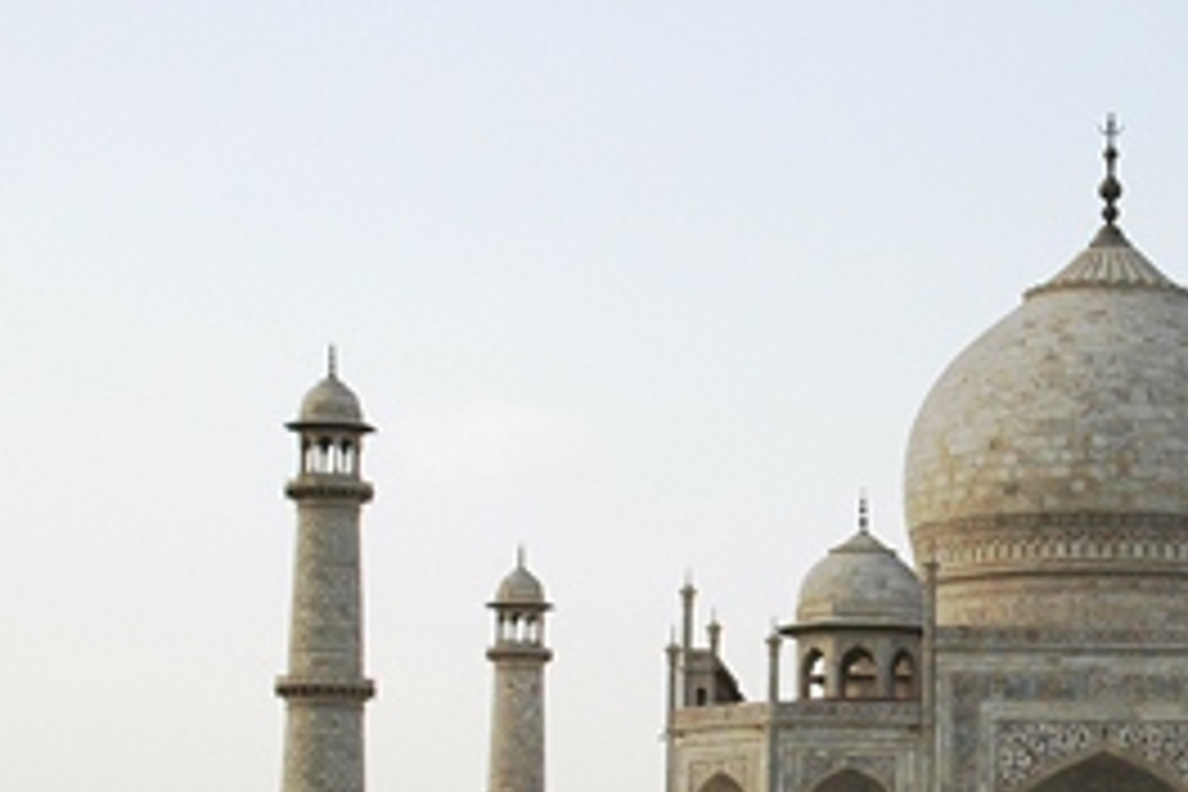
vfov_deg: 9.9
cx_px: 1048
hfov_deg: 14.7
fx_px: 4554
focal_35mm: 138
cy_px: 742
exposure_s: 1/250
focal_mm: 38
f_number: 10
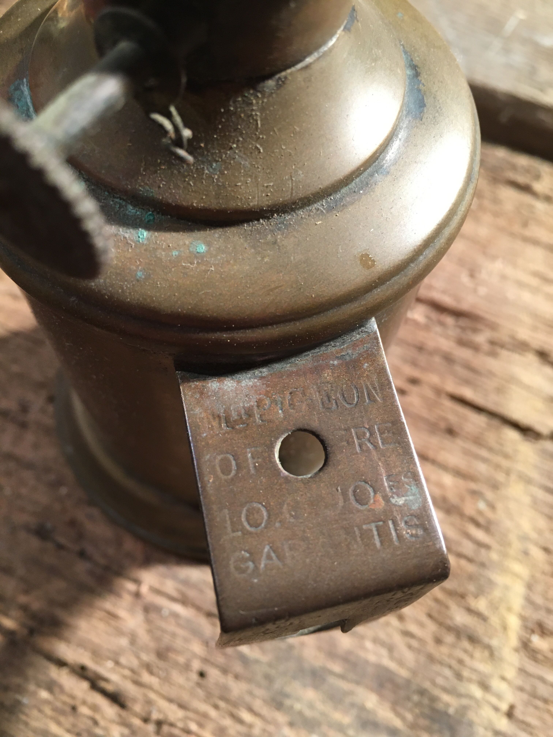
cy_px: 368
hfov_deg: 48.2
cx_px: 276
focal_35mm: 29
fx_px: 618
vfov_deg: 61.7
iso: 160
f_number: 2.2
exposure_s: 1/33
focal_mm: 4.15
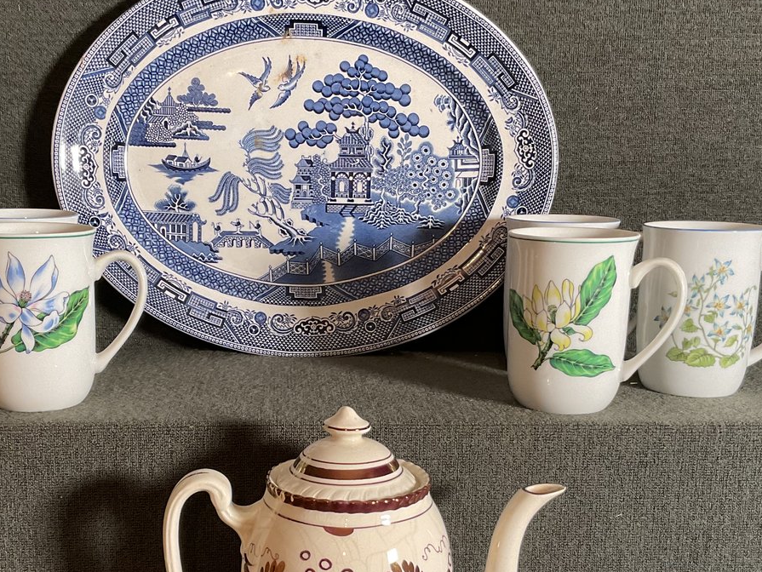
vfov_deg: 29.4
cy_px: 391
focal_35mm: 49
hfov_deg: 38.8
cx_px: 327
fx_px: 1079
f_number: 1.8
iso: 80
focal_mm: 3
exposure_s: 1/60
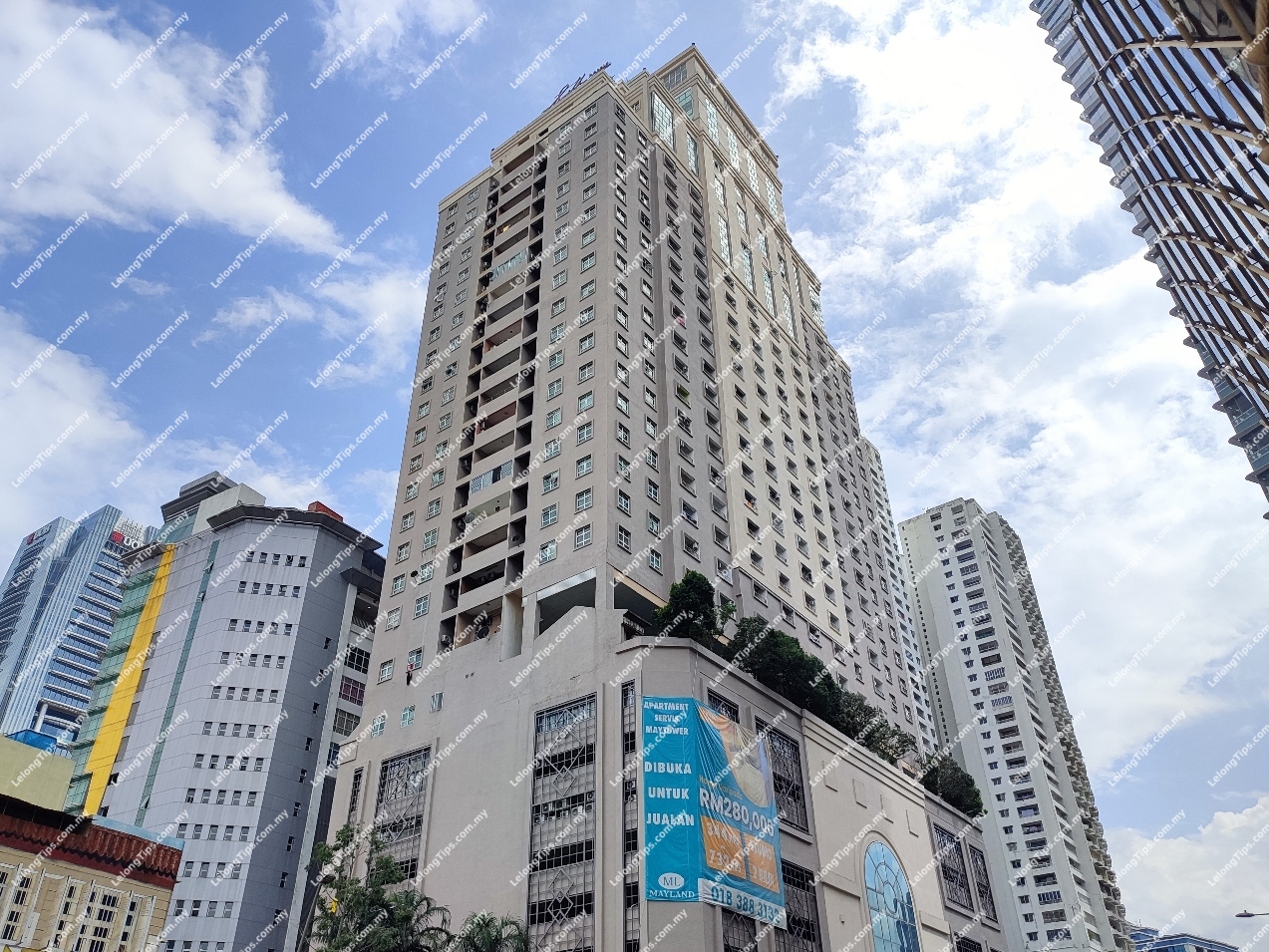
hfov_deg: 71.6
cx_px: 634
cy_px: 476
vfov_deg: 56.8
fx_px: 880
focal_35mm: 24
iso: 50
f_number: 1.89
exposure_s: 1/1141
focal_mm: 5.89
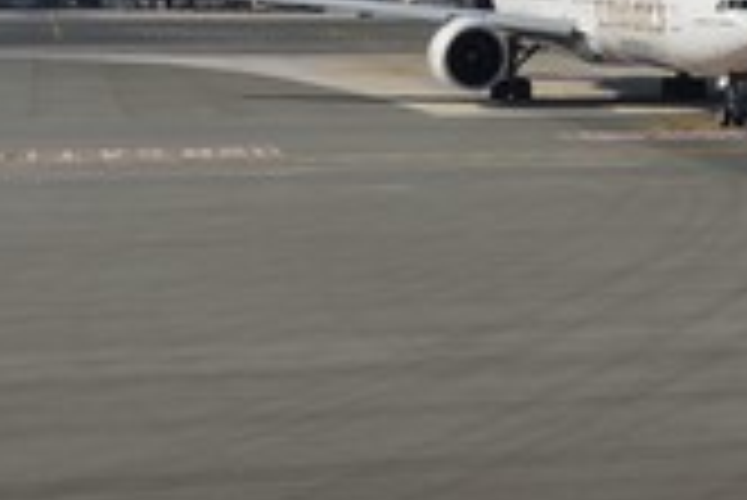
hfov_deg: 19.9
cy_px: -50
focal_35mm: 96
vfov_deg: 14.0
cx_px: 900
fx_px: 1994
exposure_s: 1/1000
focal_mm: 38
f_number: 7.1
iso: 200
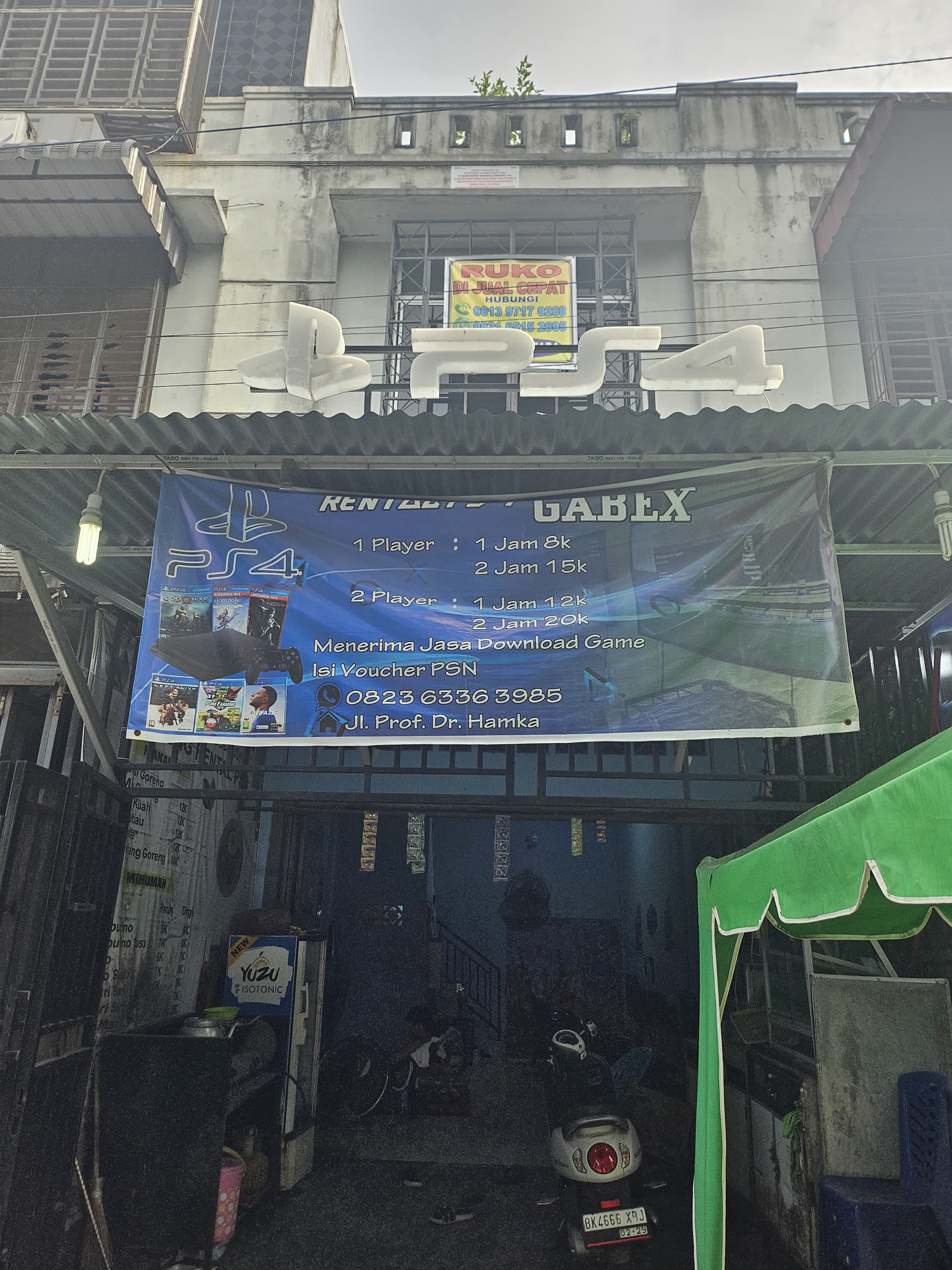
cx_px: 476
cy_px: 635
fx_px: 880
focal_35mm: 24
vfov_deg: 71.6
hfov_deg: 56.8
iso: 50
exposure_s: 1/560
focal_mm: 5
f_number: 1.8
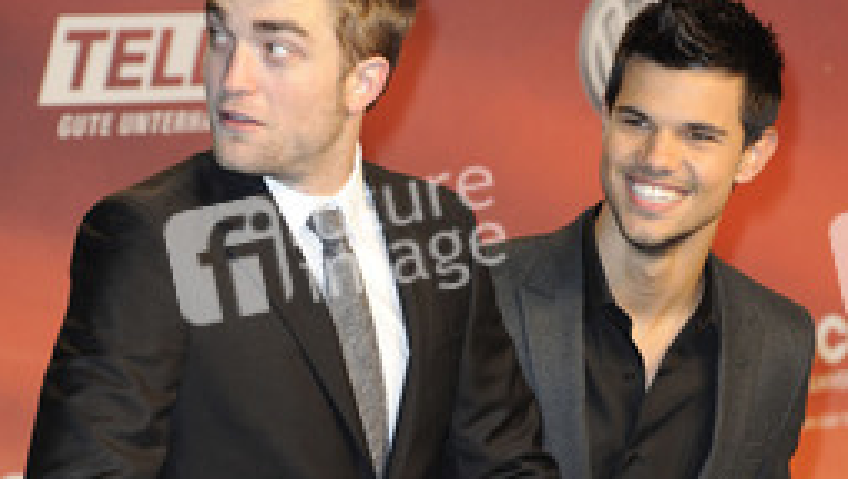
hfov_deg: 7.3
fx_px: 6640
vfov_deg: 4.1
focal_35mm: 295
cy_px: 412
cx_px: 432
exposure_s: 1/80
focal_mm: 180
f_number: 6.3
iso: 640
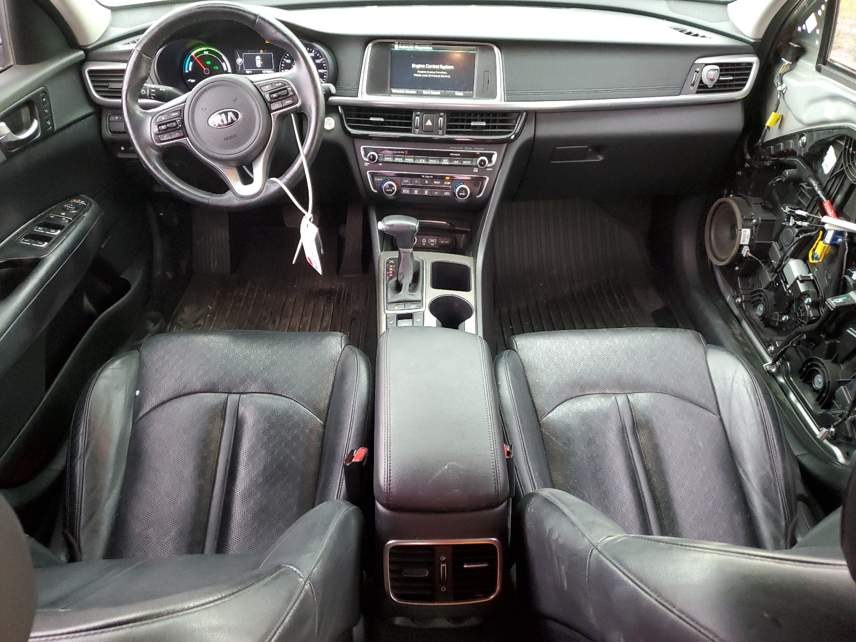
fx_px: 643
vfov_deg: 53.1
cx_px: 428
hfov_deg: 67.3
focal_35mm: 26
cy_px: 321
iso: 351
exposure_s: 1/60.2
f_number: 1.5
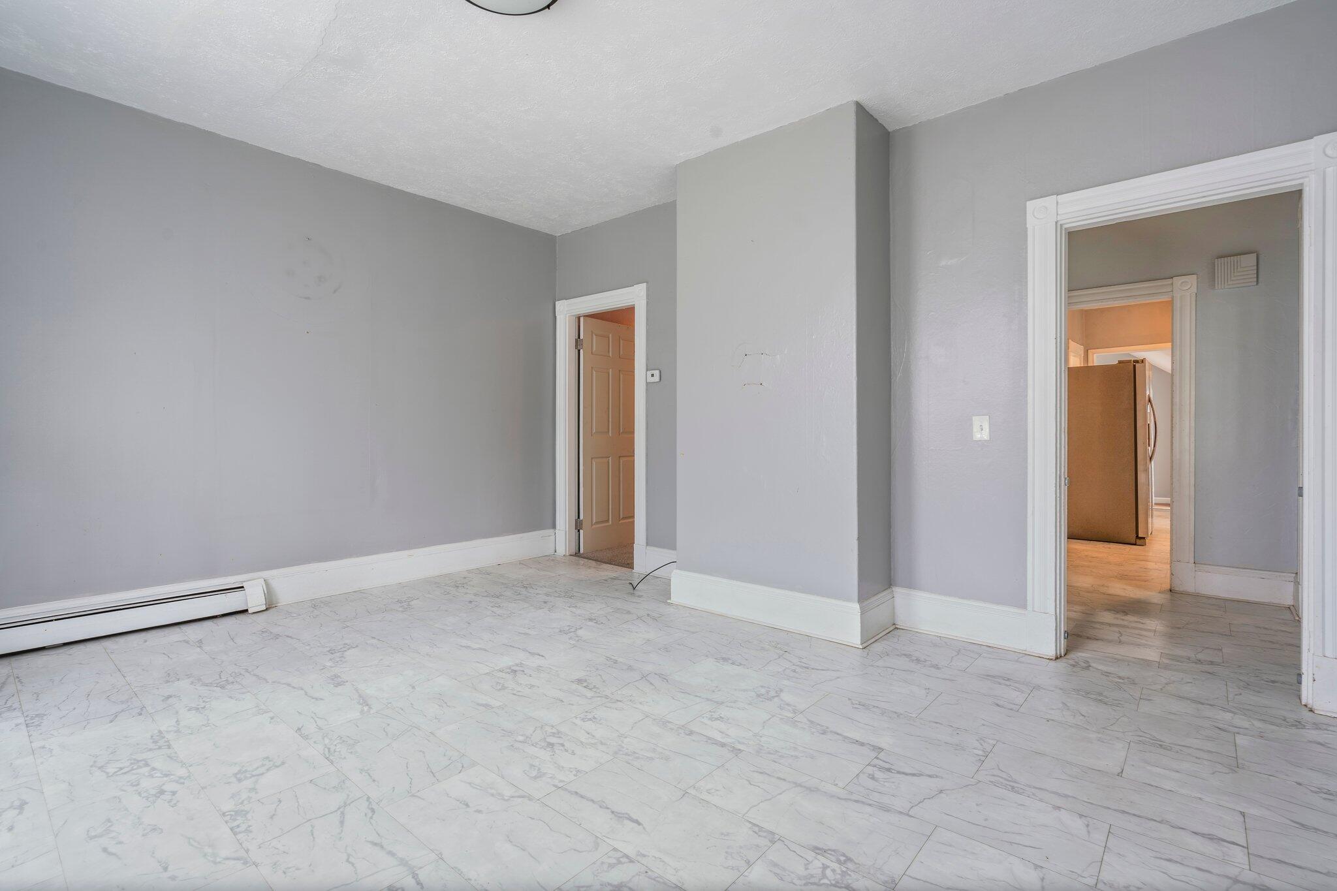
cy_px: 446
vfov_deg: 73.7
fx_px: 594
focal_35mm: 16
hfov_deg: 96.7
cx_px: 668
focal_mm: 16
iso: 80
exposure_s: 2.5
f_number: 9
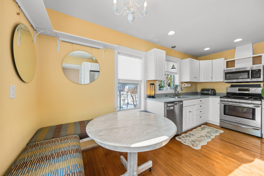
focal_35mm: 13
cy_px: 88
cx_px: 132
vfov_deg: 85.4
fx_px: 95
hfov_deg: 108.3
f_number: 8
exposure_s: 1/25
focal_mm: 8.7
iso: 500
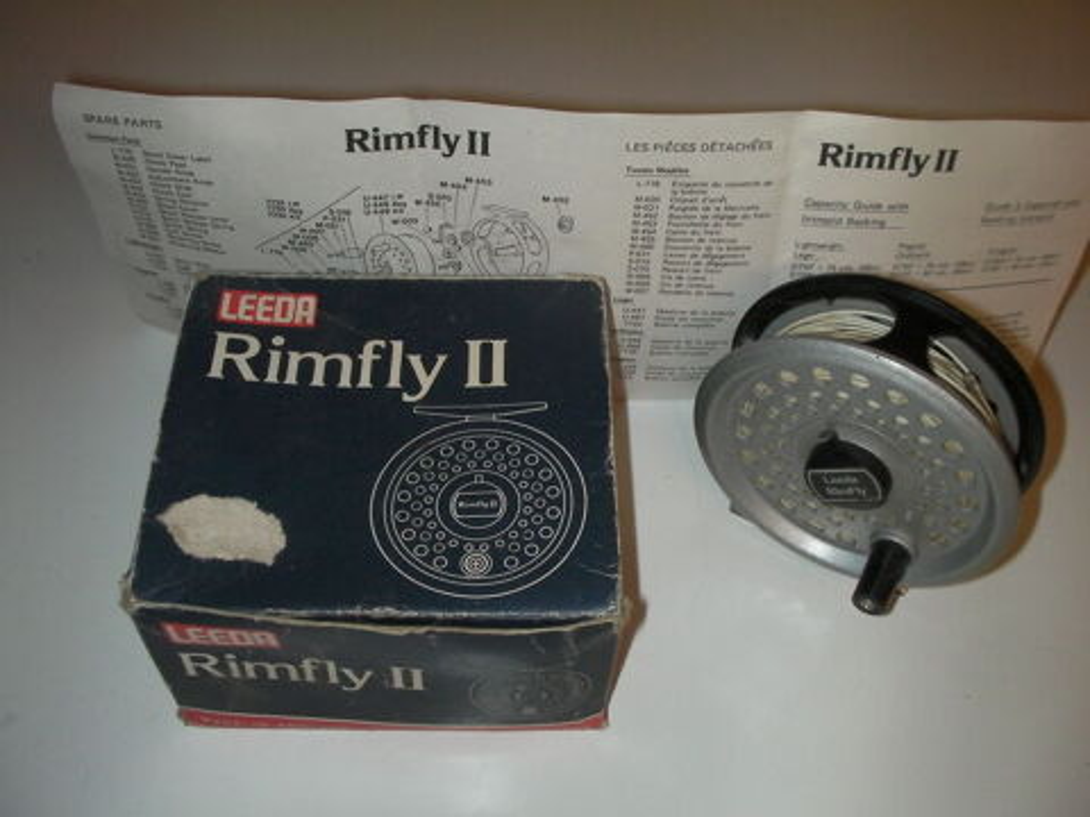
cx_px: 545
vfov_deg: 37.7
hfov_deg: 49.0
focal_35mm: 38
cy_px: 408
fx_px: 1197
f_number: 5.6
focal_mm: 6.3
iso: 200
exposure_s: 1/30
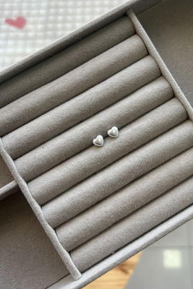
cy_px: 120
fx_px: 289
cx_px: 109
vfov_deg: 52.8
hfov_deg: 36.8
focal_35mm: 36
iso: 40
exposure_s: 1/121
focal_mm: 5.7
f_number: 1.5
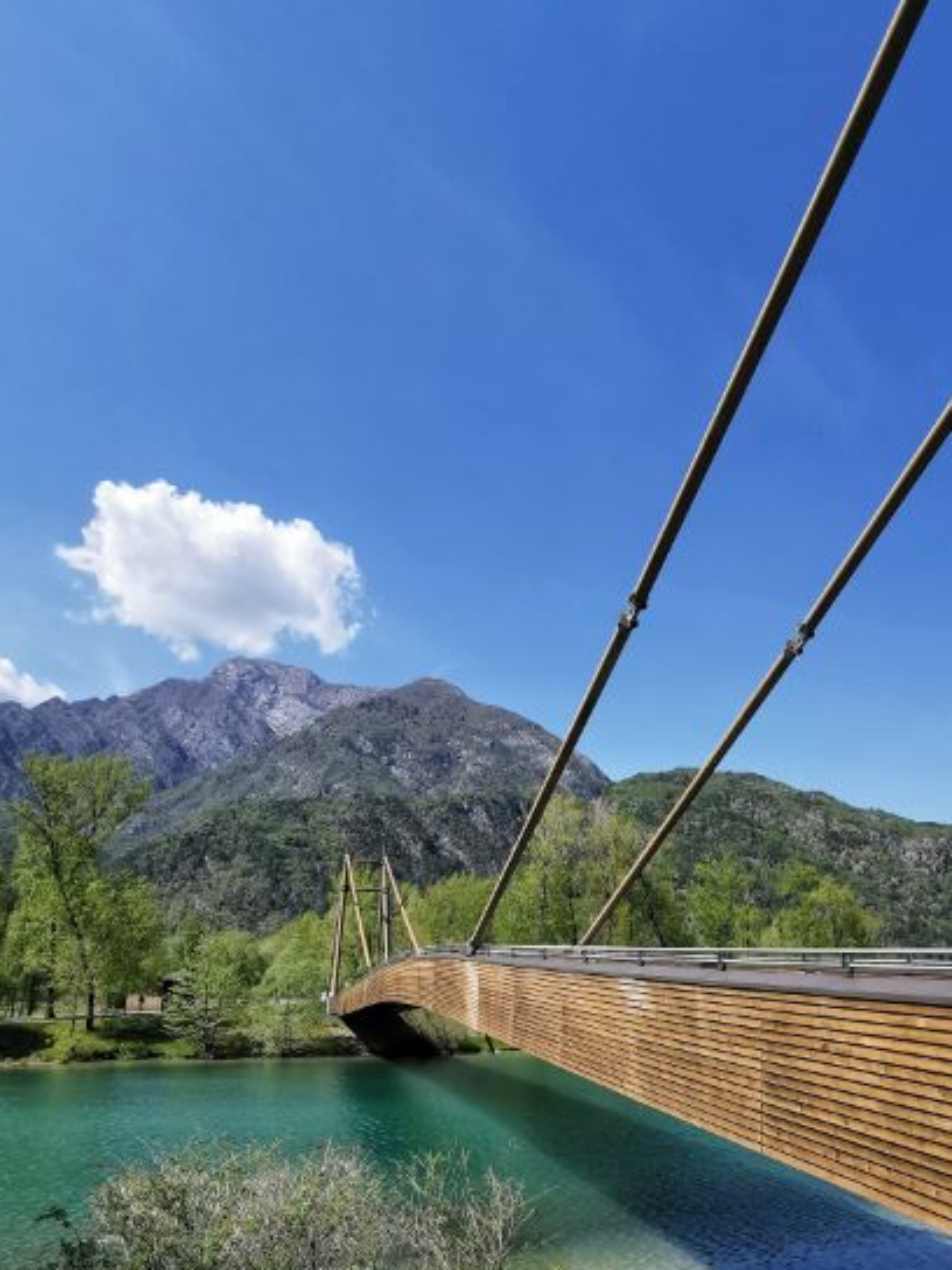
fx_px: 880
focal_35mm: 24
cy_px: 817
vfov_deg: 70.1
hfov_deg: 55.9
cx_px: 618
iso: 50
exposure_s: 1/1256
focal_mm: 2.26
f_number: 2.2
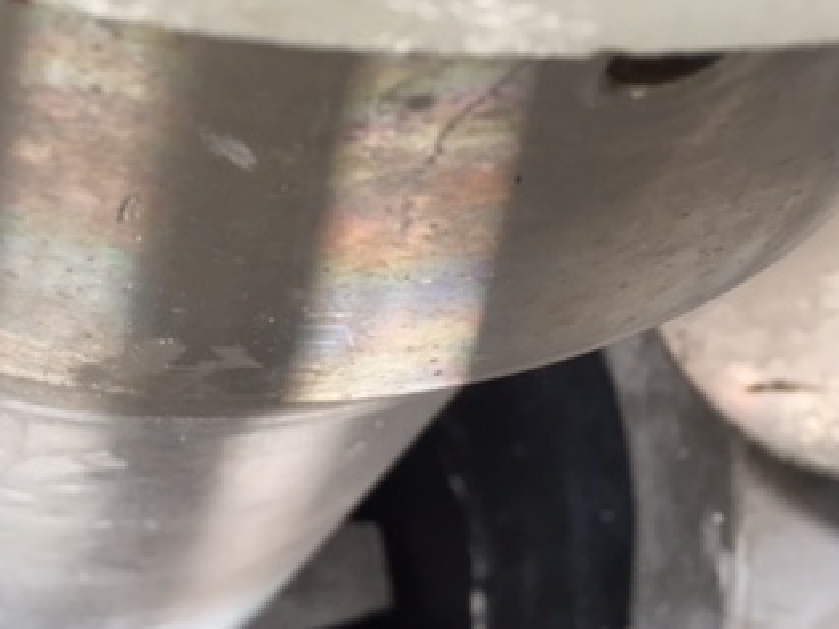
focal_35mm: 59
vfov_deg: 24.8
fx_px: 1429
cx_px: 123
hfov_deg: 31.5
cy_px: 283
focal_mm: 4.15
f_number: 2.2
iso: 40
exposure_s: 1/30
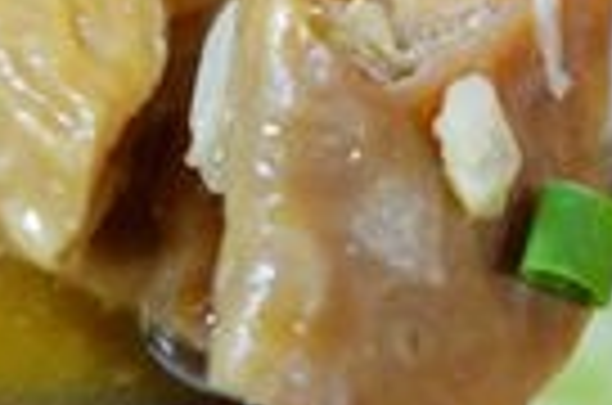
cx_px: 405
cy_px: 52
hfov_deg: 17.8
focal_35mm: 115
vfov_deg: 11.8
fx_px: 1950
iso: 320
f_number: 1.8
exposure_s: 1/30
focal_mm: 8.8
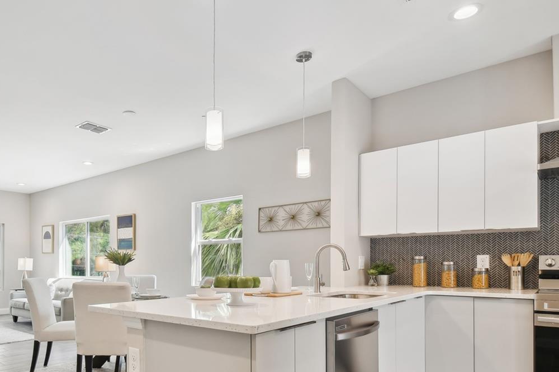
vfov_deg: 51.3
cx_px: 184
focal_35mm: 24
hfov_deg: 71.5
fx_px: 373
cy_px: 270
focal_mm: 10
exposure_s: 1/10
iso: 100
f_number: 7.1
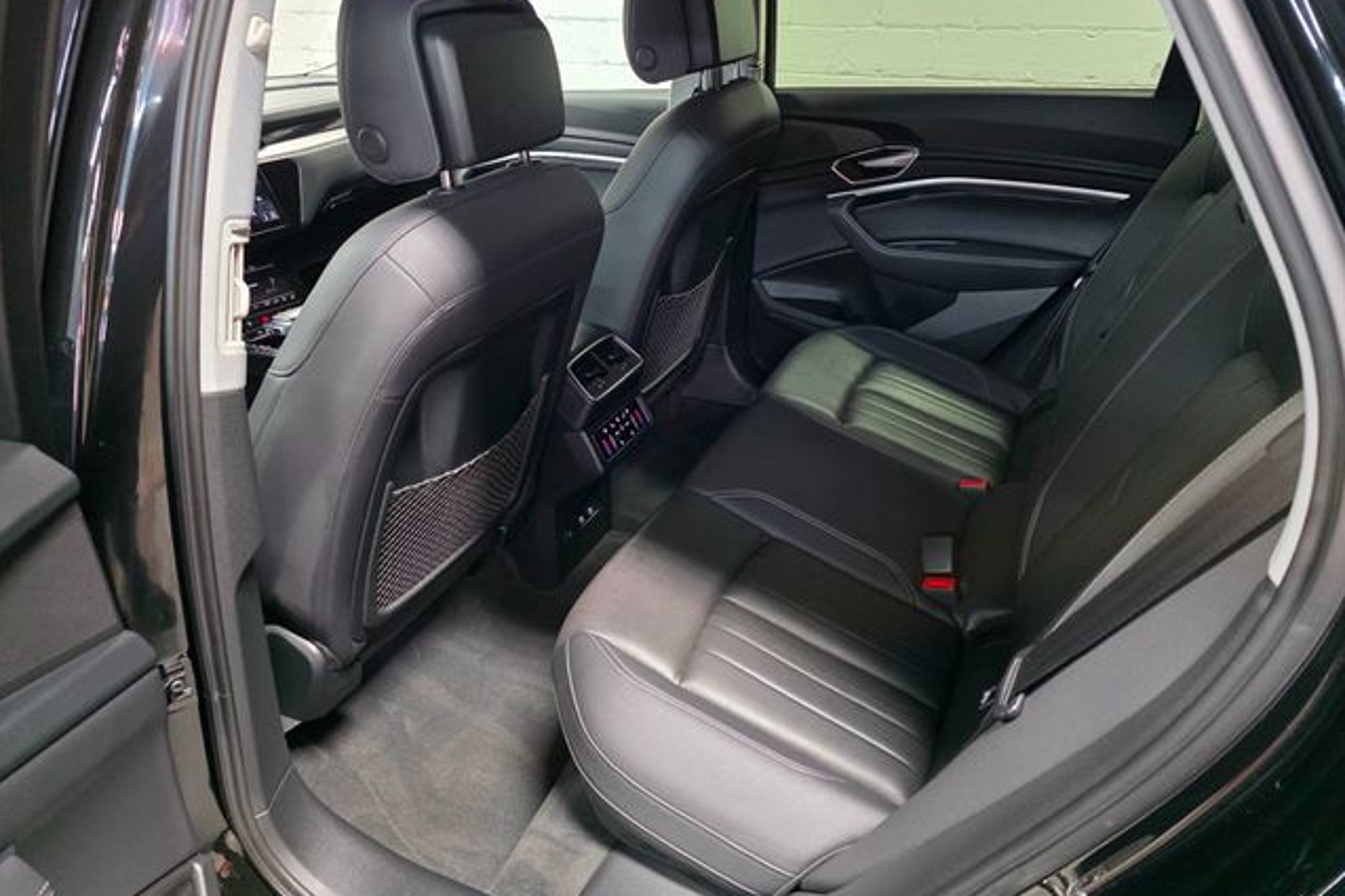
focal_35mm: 24
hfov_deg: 73.8
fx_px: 896
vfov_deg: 53.1
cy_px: 445
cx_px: 672
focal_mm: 6.3
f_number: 1.7
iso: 1250
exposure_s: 1/120
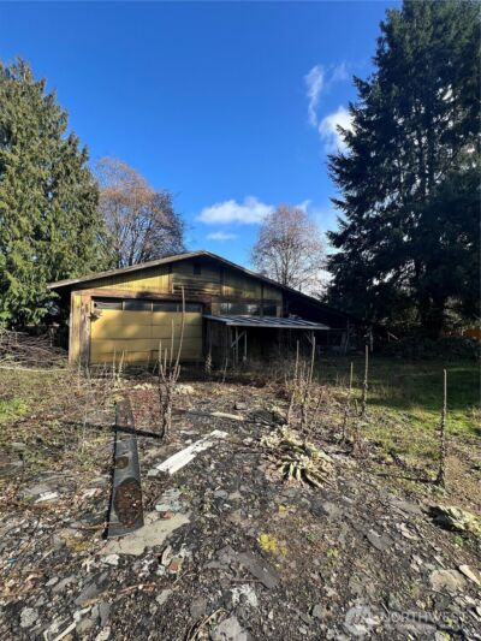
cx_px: 240
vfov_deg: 106.2
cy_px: 320
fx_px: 241
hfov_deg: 89.9
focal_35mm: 13
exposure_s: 1/518
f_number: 1.8
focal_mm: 1.57
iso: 32
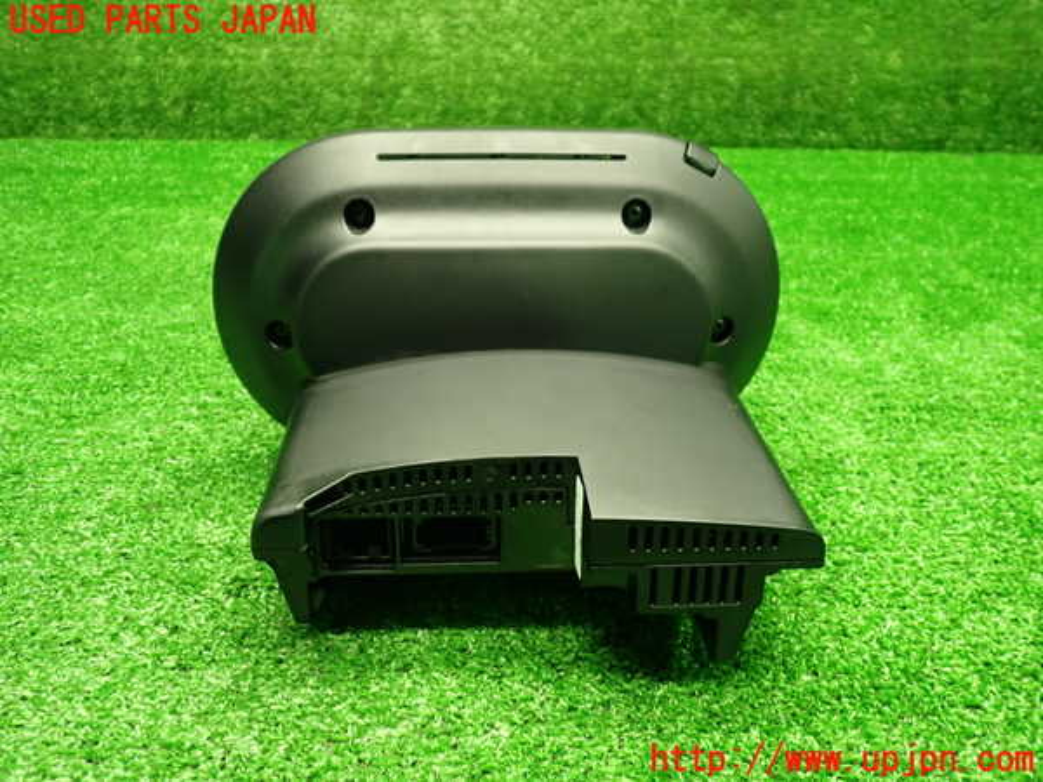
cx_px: 522
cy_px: 391
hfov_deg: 60.0
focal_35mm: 30
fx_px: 904
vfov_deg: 46.8
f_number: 2.3
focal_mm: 5.4
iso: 320
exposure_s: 1/30
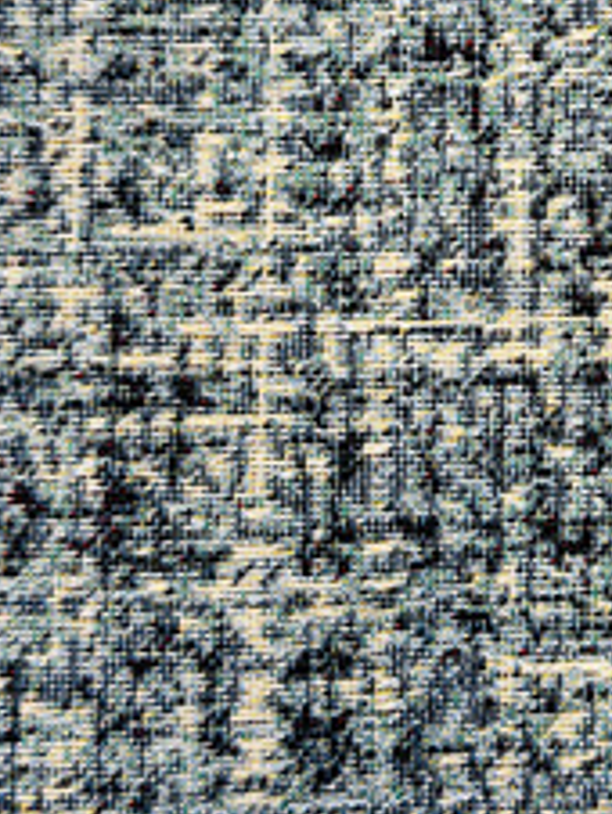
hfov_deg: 20.2
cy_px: 313
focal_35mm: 69
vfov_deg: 28.1
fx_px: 1623
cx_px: 702
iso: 125
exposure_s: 1/100
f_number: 1.78
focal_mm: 6.76
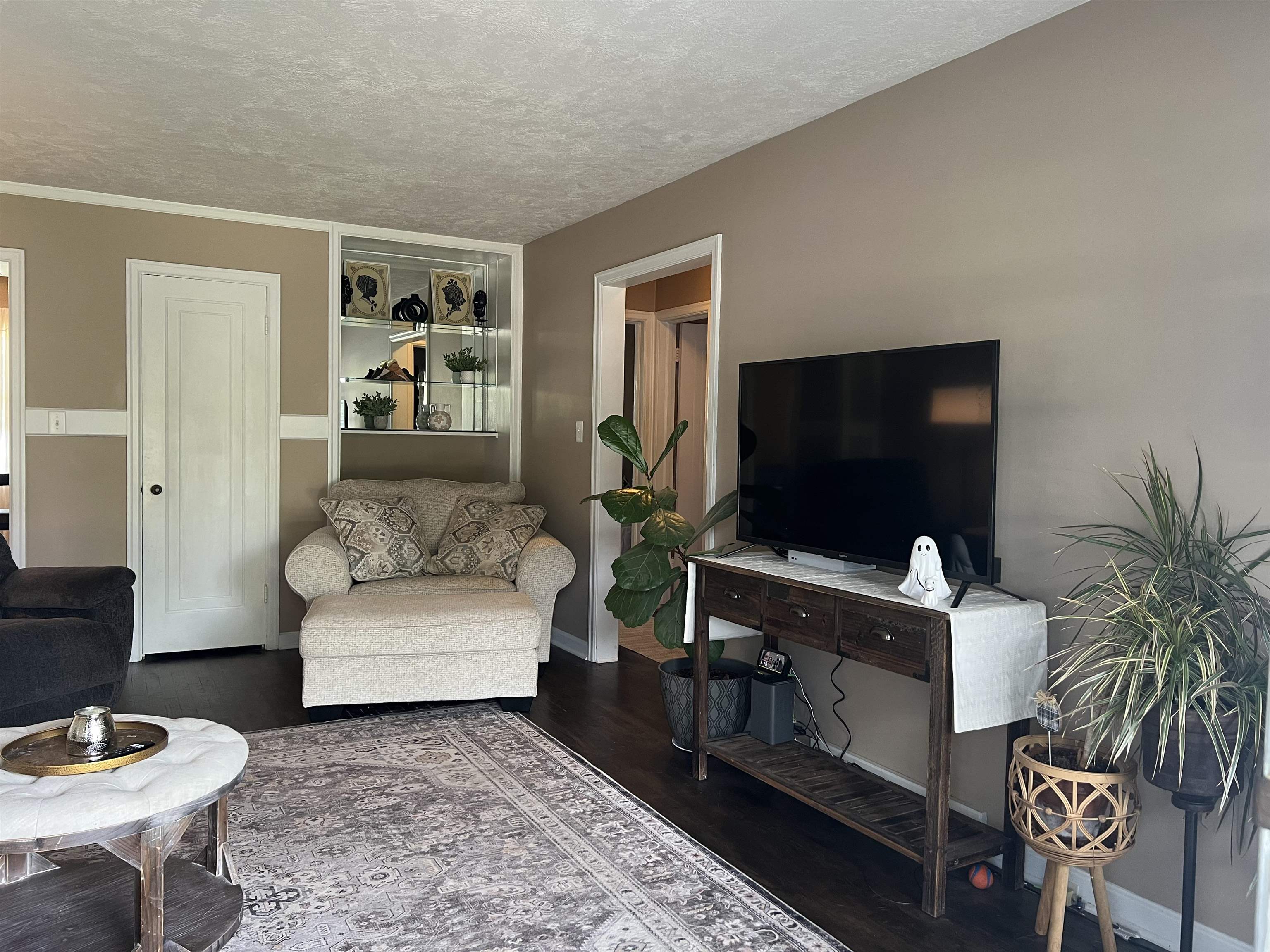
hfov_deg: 67.3
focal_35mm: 26
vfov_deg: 53.1
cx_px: 635
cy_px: 476
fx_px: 954
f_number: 1.5
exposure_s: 1/60
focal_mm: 5.7
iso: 160
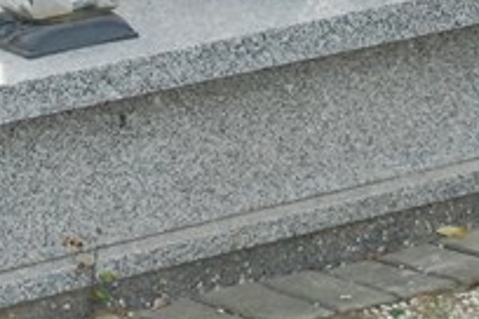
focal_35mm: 283
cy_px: -120
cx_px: 129
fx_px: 3765
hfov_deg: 7.3
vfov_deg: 4.8
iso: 800
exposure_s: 1/200
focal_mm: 48
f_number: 7.1
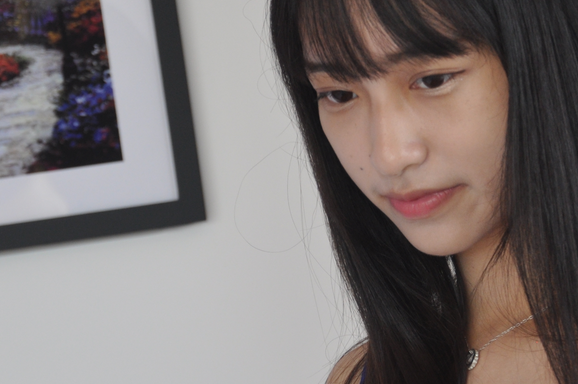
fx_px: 4863
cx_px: 348
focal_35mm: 303
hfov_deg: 6.8
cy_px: 140
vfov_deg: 4.5
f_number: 5.6
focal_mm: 85
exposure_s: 1/60
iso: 400
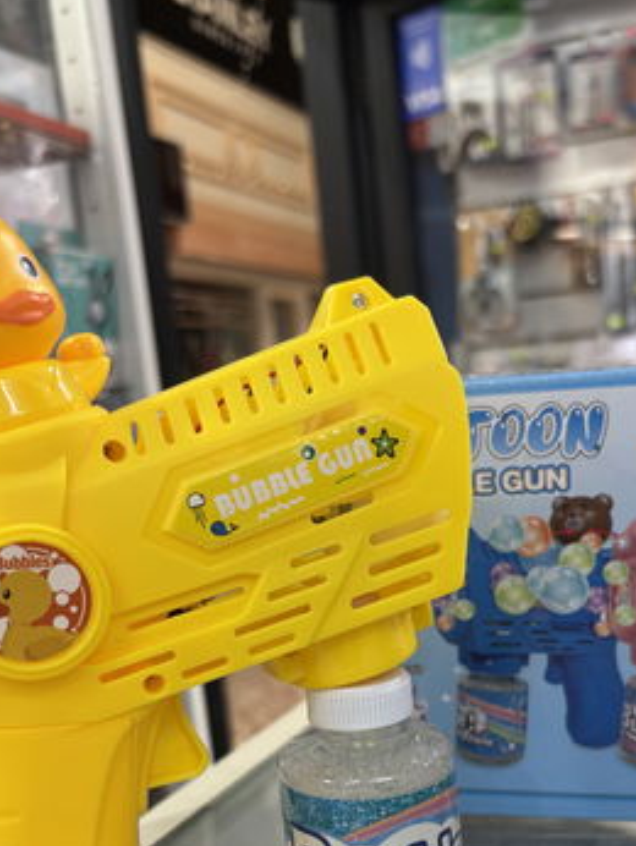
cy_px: 632
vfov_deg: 45.2
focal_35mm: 40
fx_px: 979
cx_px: 372
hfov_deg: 35.9
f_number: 1.6
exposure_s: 1/50
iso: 80
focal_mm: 5.96
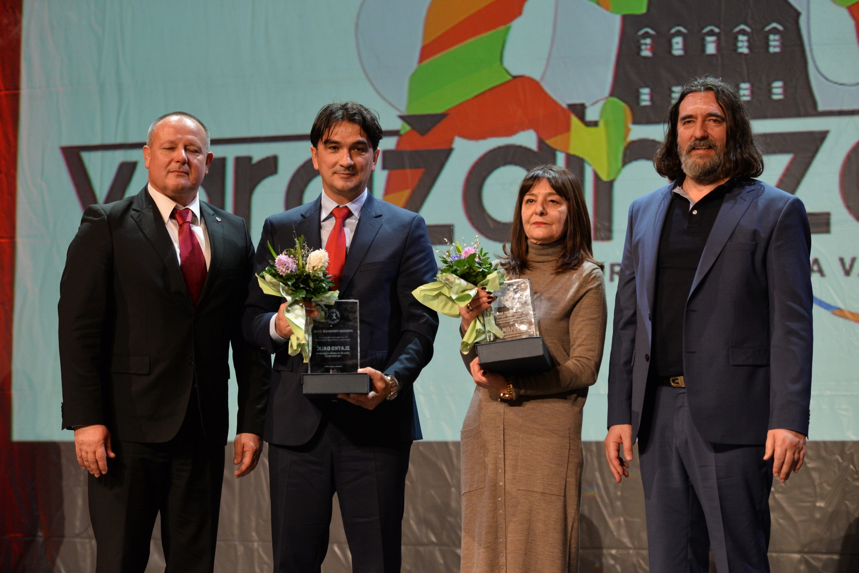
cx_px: 430
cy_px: 286
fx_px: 2673
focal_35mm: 112
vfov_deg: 12.2
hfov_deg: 18.3
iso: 2500
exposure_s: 1/200
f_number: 2.8
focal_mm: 112
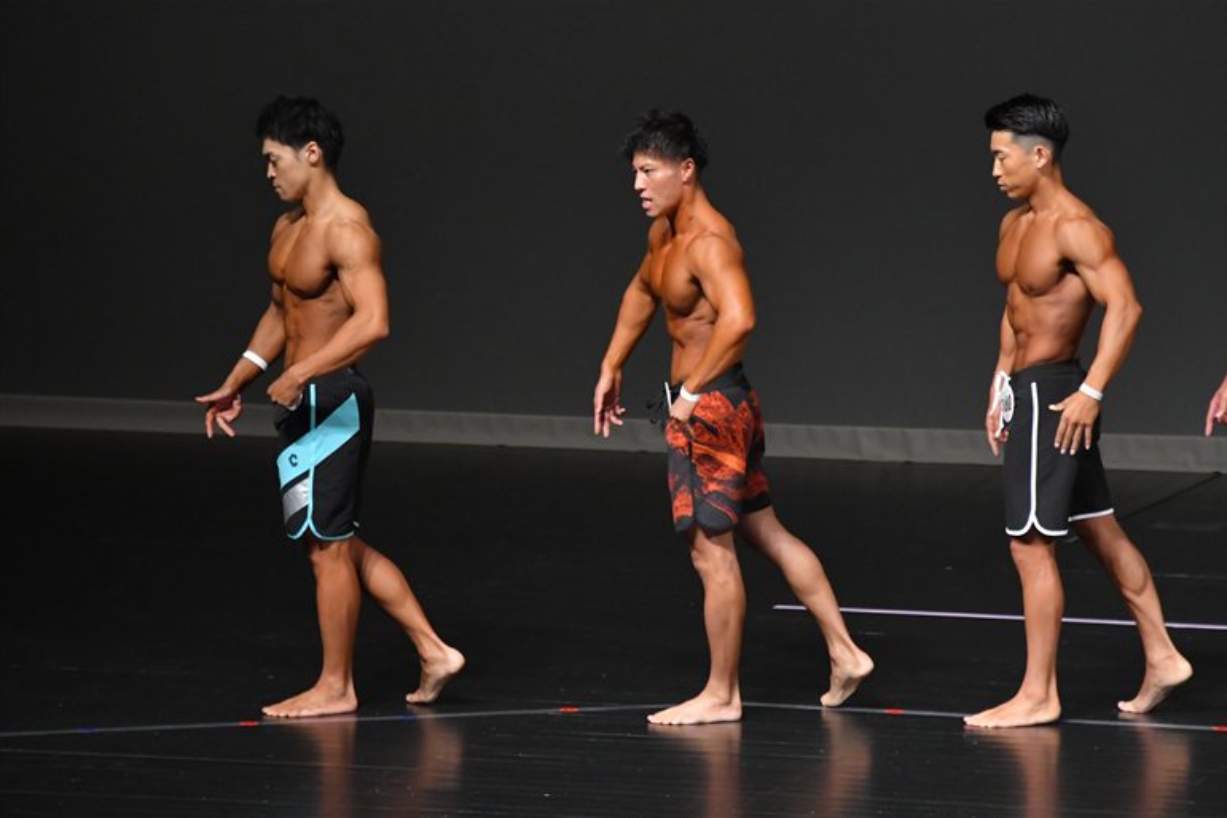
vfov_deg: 4.3
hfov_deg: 6.5
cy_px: 410
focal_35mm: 317
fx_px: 10801
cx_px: 616
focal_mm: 210
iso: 4000
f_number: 5.6
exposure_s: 1/400
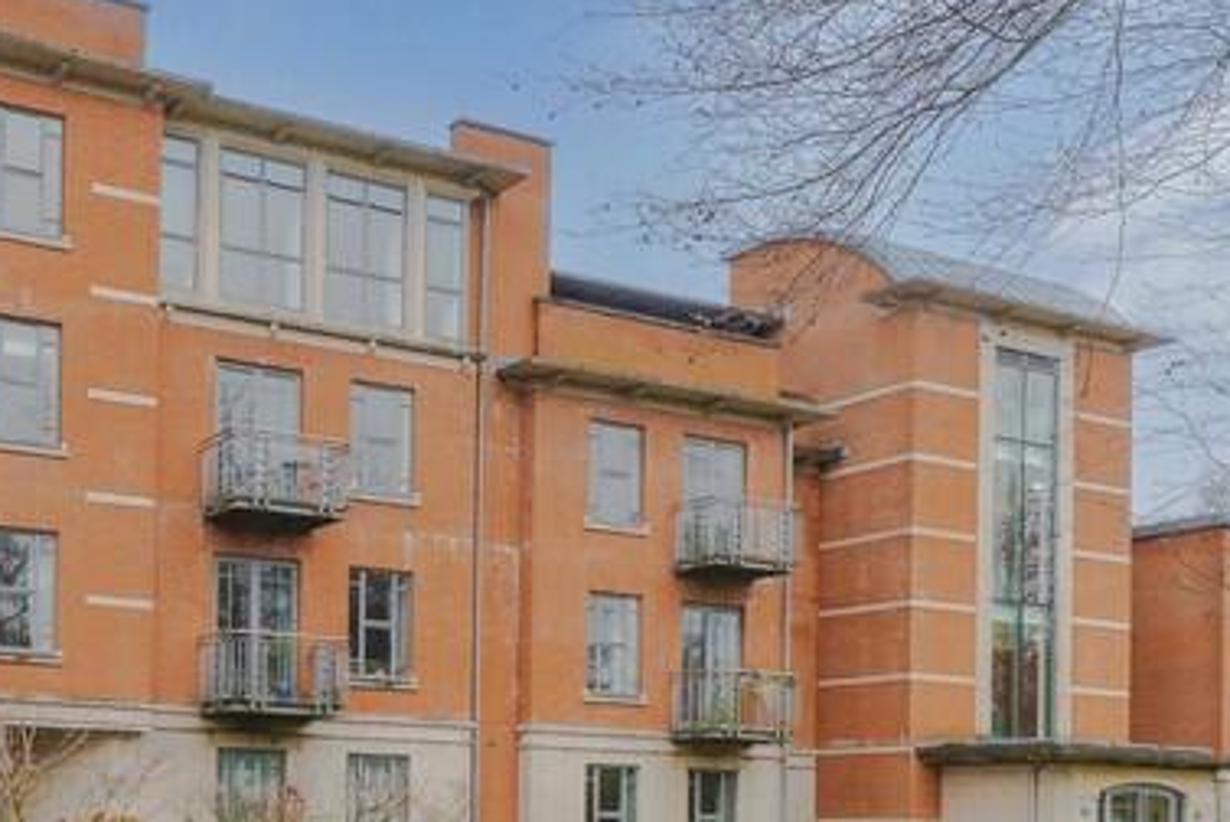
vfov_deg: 35.1
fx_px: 1299
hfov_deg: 47.4
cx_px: 219
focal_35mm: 38
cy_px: 426
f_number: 6.7
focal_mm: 14
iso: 500
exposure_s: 1/90
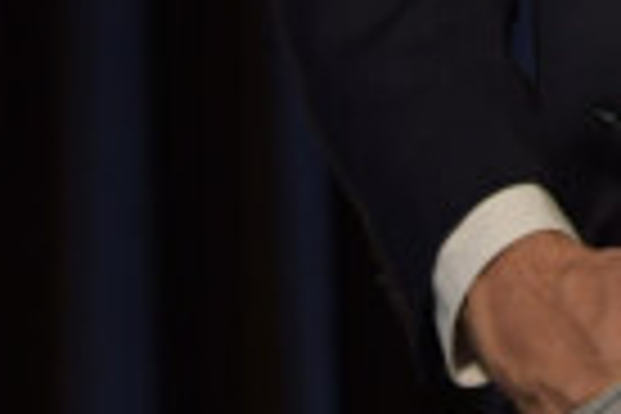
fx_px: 9607
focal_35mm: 557
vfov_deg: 2.4
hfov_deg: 3.7
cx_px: 765
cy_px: -711
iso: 1000
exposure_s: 1/250
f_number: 3.2
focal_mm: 75
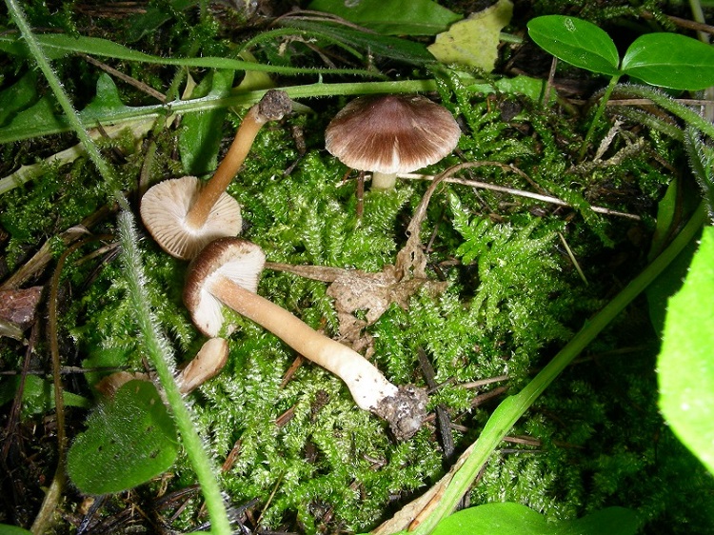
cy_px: 268
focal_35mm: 38
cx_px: 357
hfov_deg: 49.0
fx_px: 784
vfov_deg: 37.7
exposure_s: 1/60.1
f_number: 6.8
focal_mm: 6.3
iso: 50
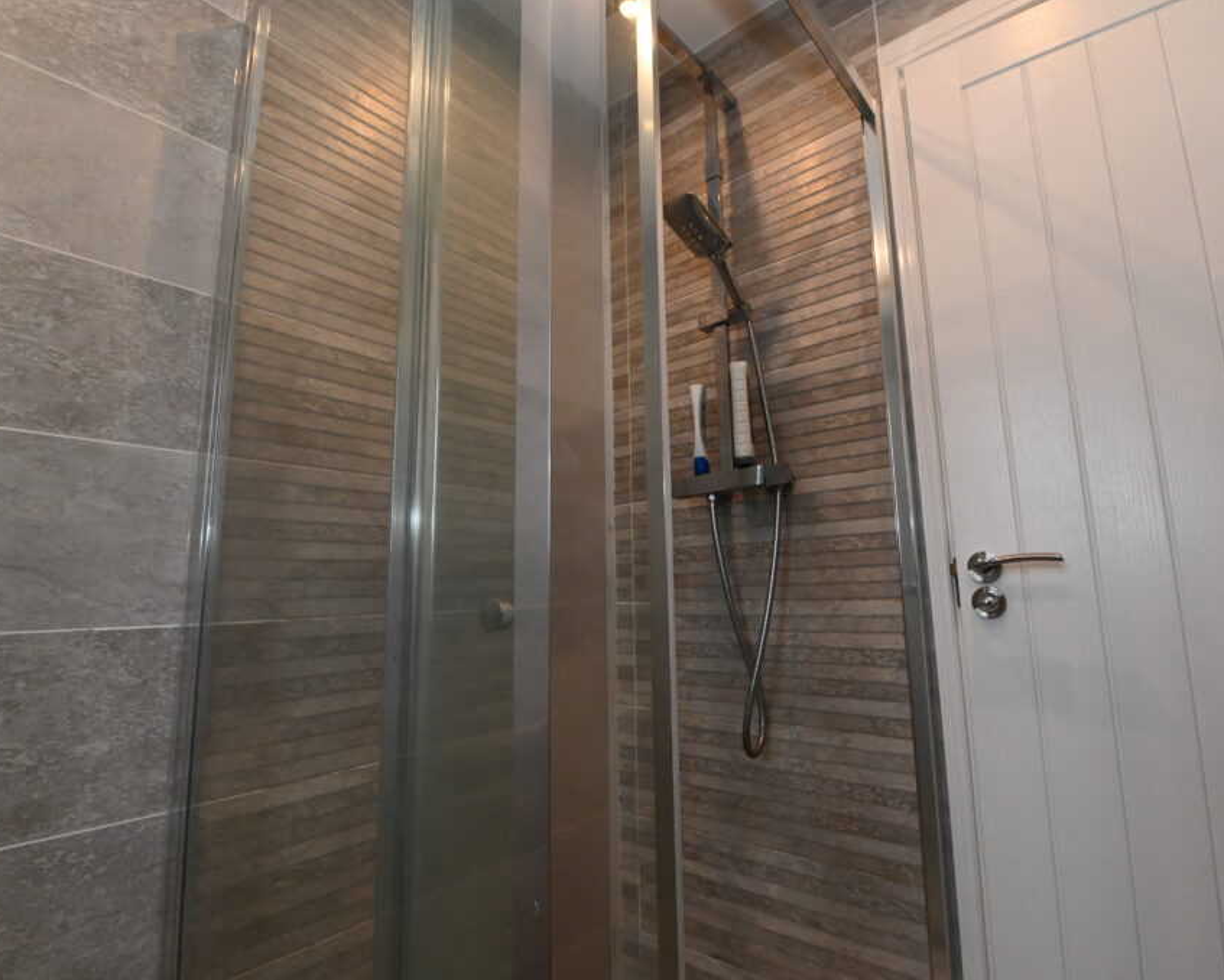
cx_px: 673
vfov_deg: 77.0
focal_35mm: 17
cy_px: 489
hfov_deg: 89.3
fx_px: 616
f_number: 10
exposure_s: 1/125
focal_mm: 15
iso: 5000
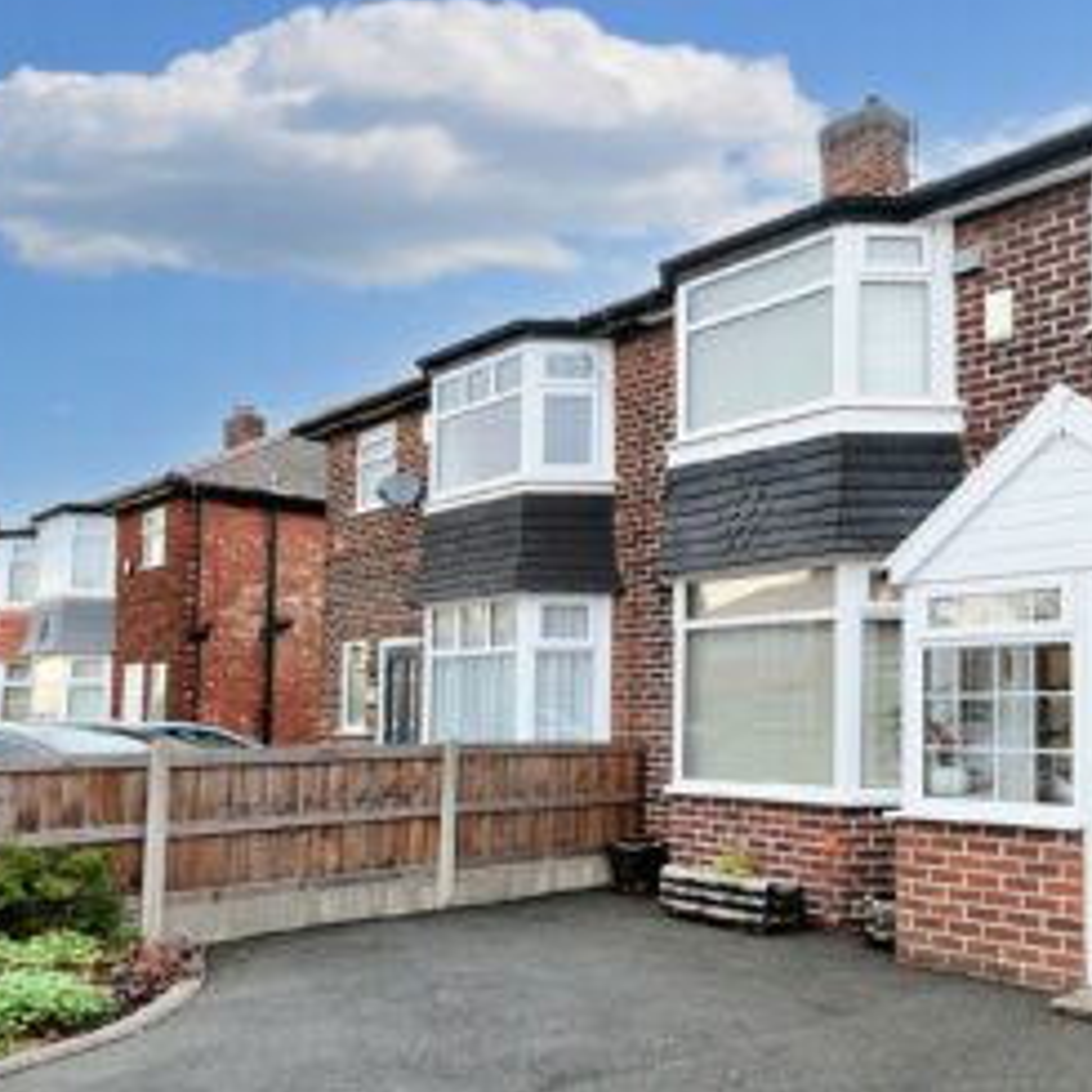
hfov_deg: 52.2
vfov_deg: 53.7
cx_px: 789
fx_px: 1071
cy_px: 642
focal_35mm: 30
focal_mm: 10
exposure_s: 1/60
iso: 200
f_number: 4
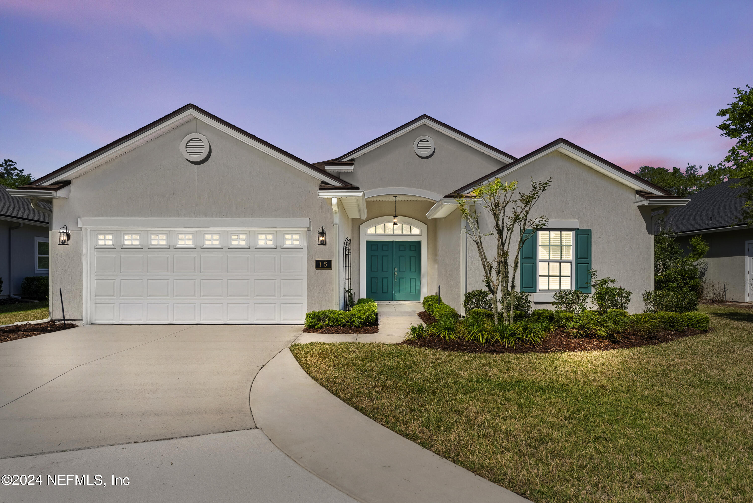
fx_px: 425
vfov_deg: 61.2
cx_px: 376
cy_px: 252
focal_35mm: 20
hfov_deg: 83.1
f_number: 5.6
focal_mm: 20.3
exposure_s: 1/5000
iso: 125
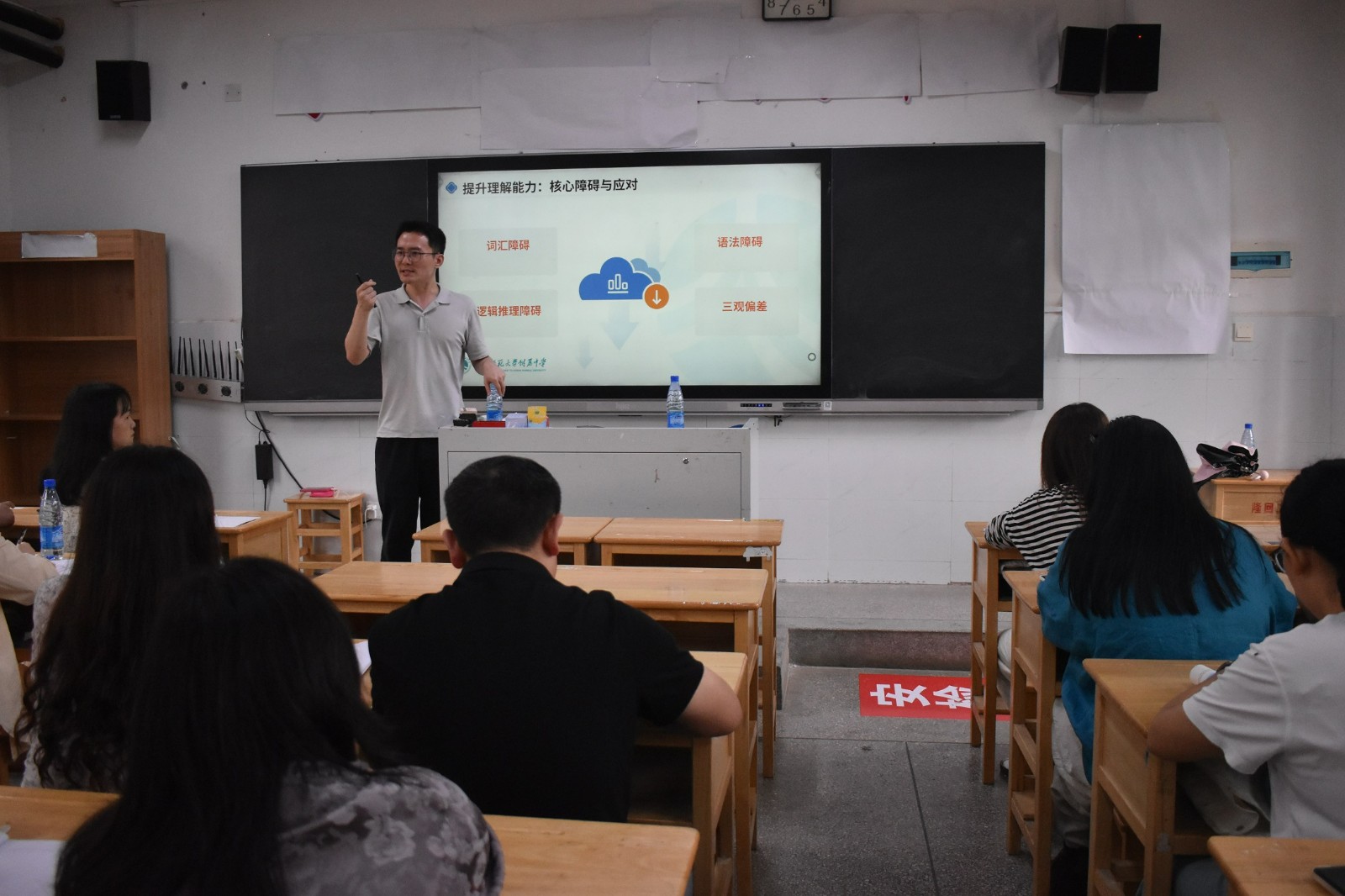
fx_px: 1177
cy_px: 448
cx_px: 672
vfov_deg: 41.7
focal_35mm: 32
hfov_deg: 59.5
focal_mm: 21
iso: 2500
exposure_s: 1/500
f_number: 3.8
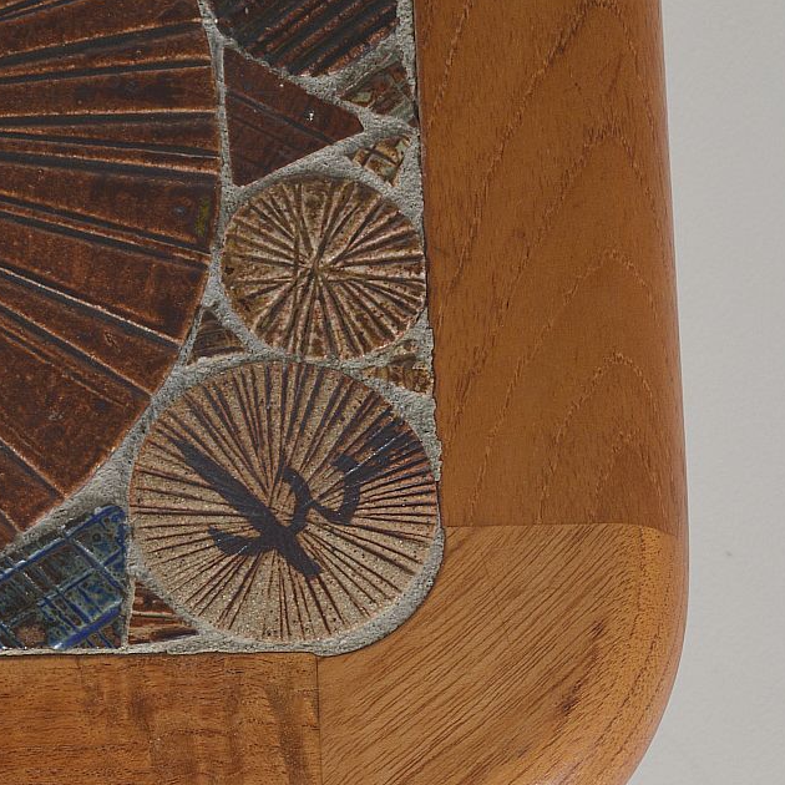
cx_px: 349
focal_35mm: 380
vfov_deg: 4.6
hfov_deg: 4.6
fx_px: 9750
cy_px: 845
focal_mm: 125
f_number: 22
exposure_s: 1/125
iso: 100
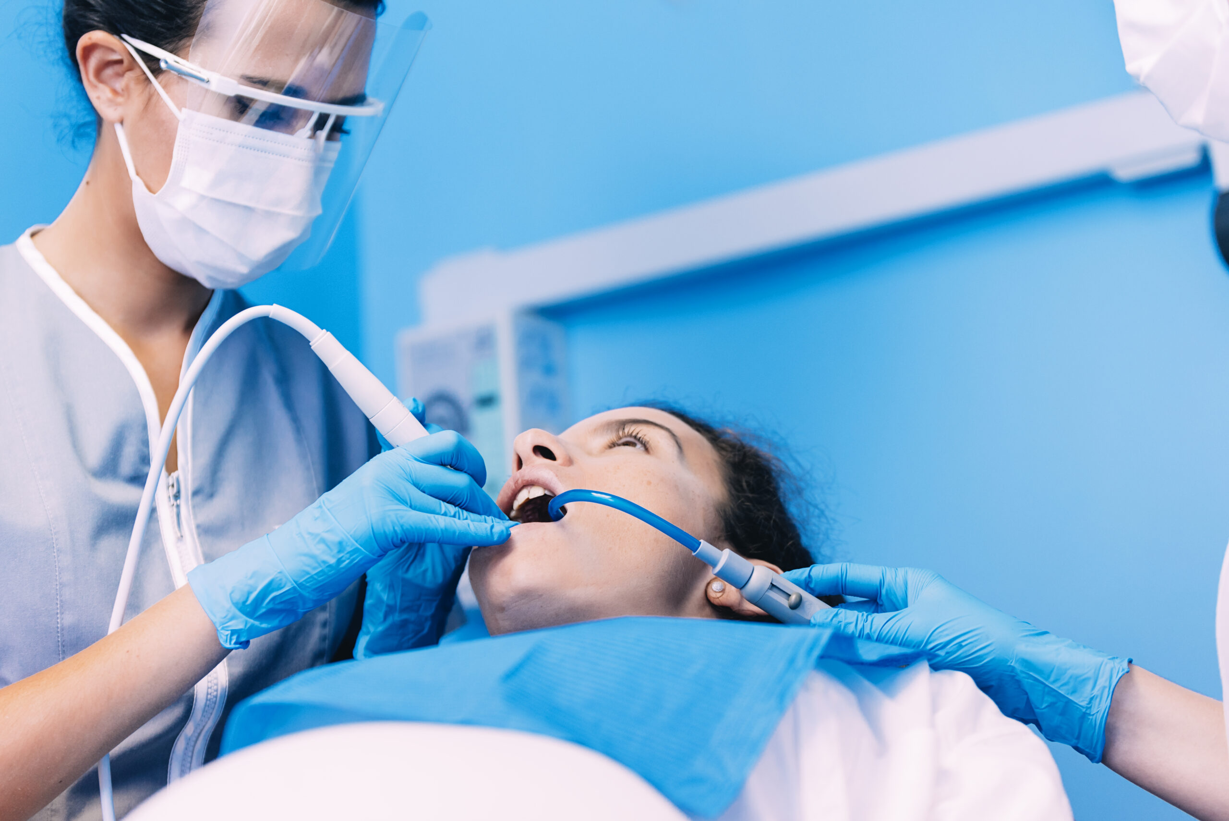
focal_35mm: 70
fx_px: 2391
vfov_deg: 19.5
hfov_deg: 28.8
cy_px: 410
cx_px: 614
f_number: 3.2
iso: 800
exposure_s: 1/200
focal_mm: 70
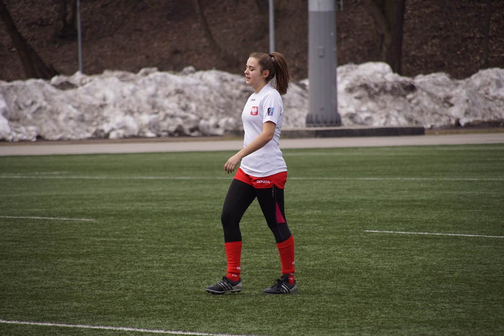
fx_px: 4200
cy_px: 168
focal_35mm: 300
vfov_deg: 4.6
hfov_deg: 6.9
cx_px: 252
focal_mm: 200
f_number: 6.3
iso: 160
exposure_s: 1/320
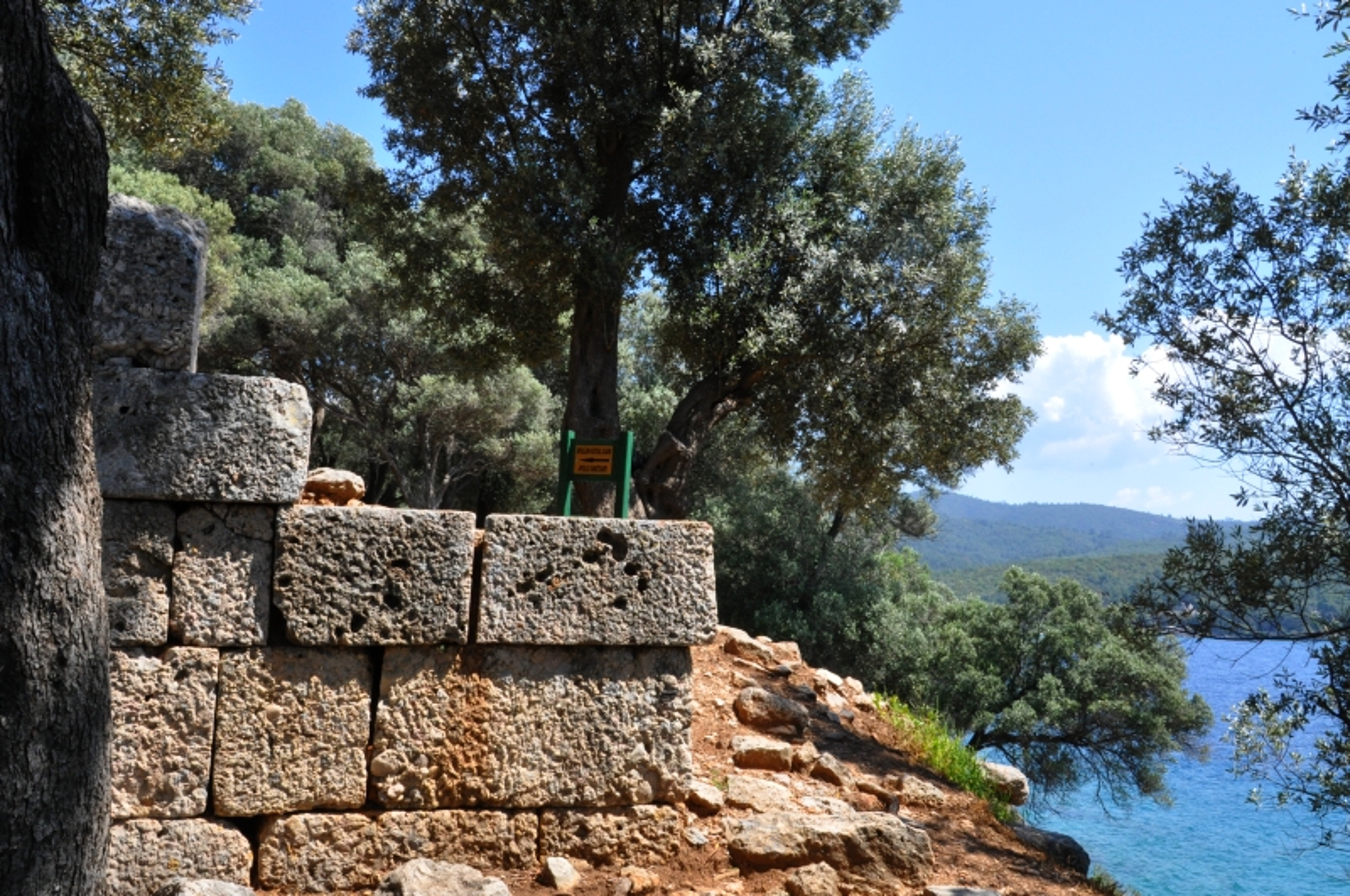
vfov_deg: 36.8
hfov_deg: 53.2
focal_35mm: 36
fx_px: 1348
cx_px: 675
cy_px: 448
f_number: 20
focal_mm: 24
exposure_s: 1/200
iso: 800
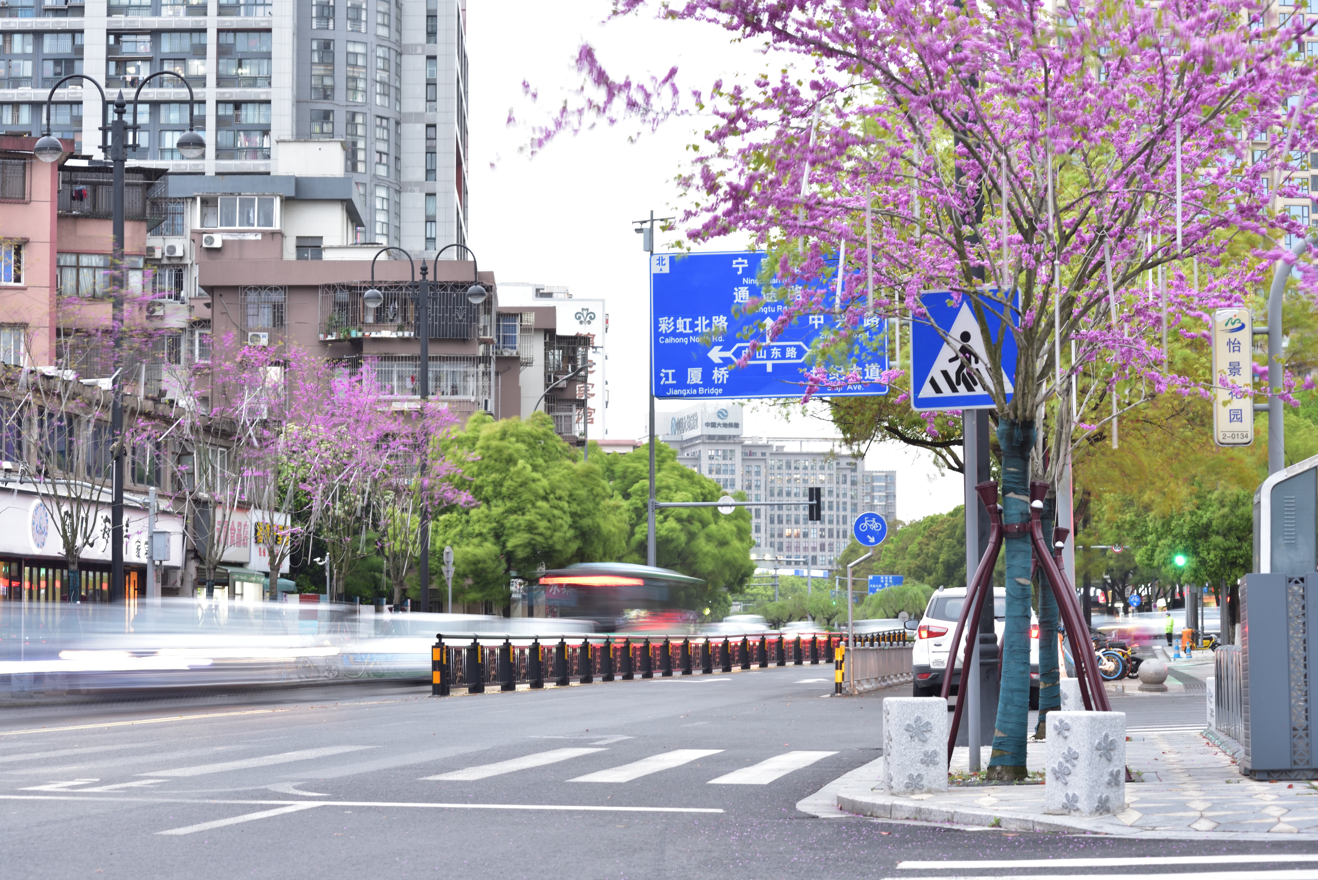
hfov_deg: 25.4
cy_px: 440
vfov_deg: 17.1
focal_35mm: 80
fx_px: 2930
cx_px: 659
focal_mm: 80
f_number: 8
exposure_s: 1.3
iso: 100
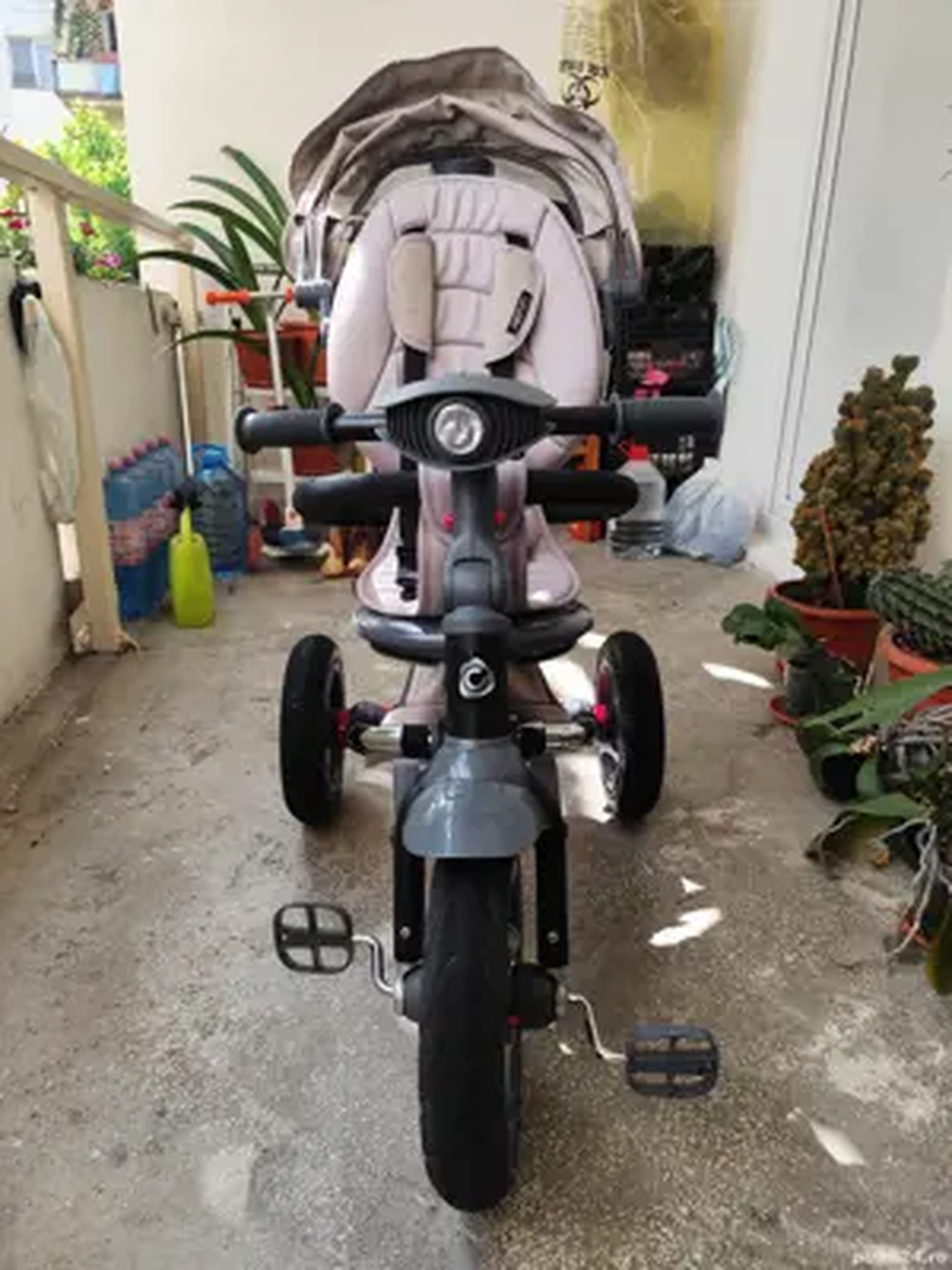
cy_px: 635
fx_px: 843
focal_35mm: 23
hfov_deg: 58.9
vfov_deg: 73.9
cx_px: 476
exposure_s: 1/234
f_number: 1.65
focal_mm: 6.19
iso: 50
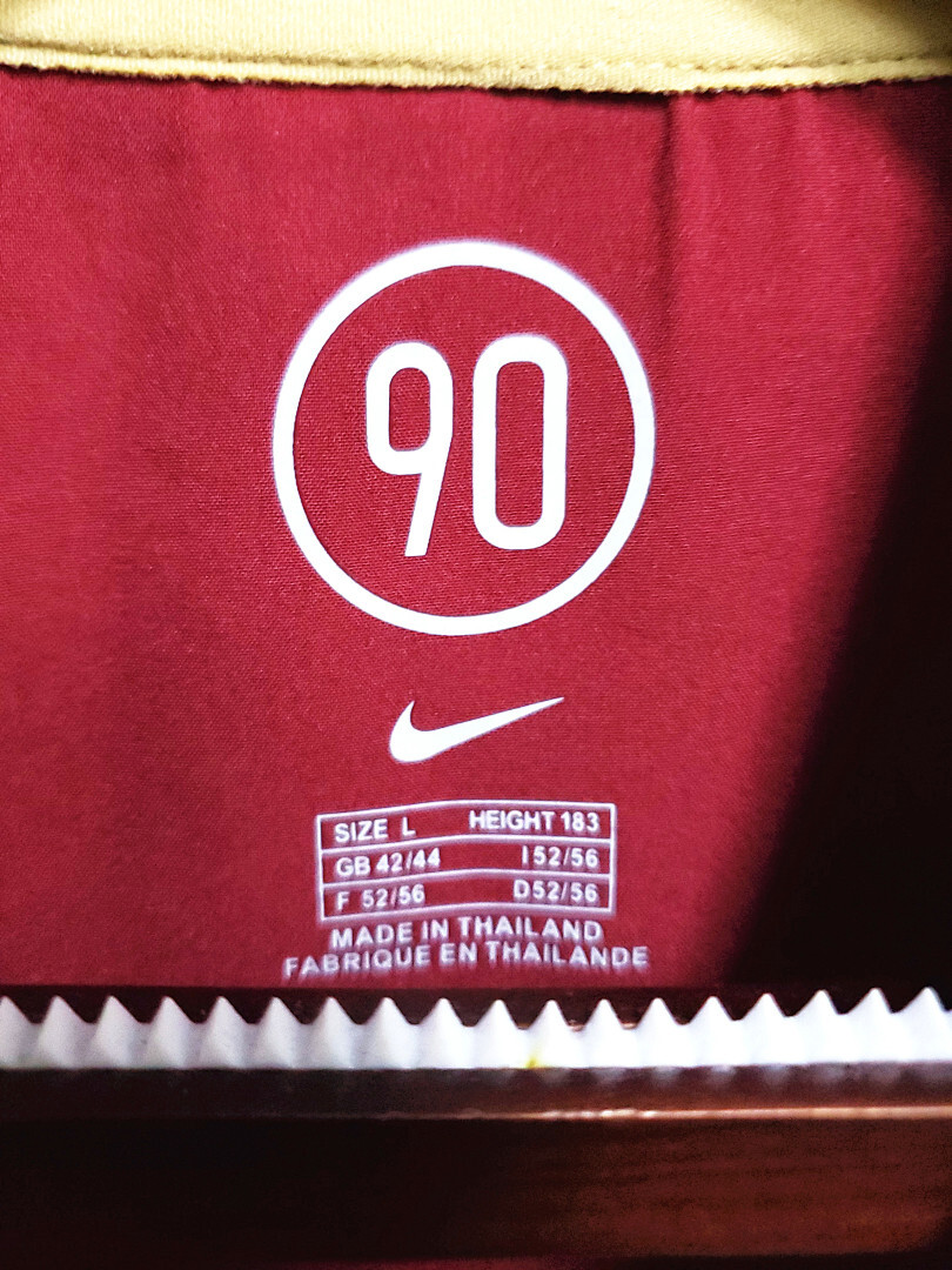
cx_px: 476
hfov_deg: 53.1
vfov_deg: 67.3
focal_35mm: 26
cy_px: 635
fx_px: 953
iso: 500
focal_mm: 4.3
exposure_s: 1/30
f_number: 1.5
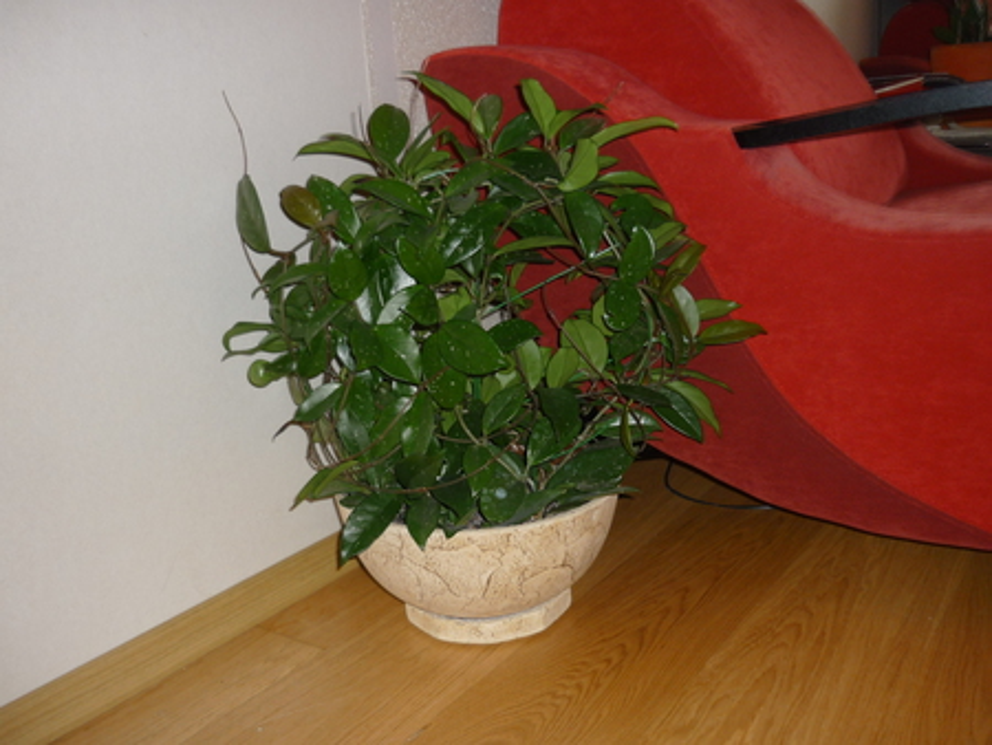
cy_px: 372
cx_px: 496
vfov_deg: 43.0
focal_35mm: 33
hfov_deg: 55.3
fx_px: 946
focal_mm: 5.5
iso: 100
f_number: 2.8
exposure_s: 1/30
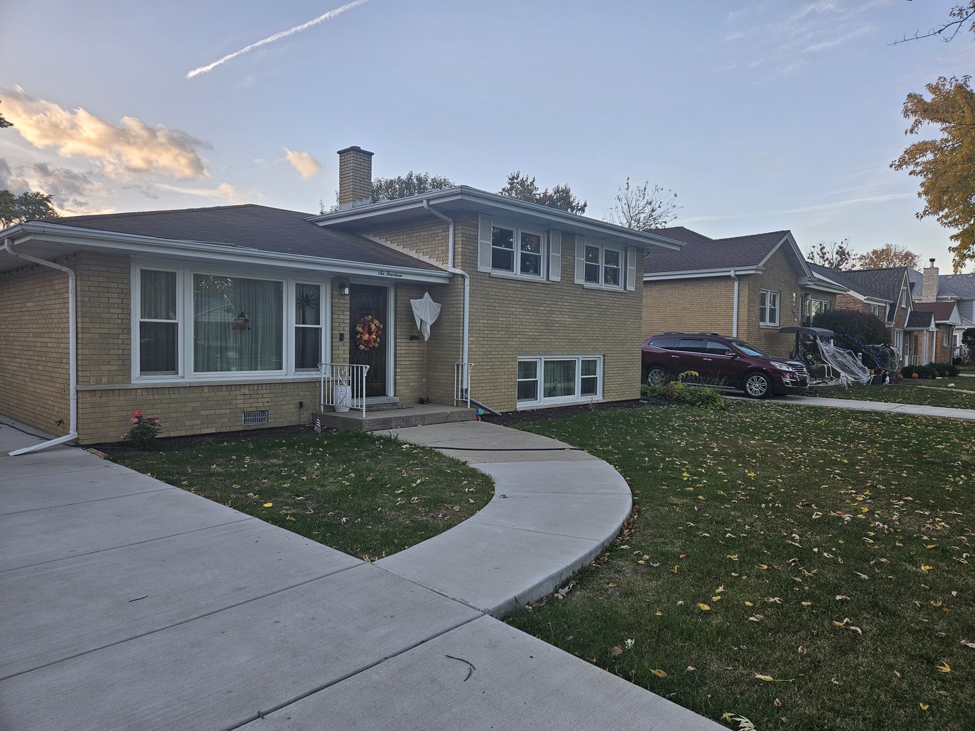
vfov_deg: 58.9
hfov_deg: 73.9
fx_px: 648
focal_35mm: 23
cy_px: 366
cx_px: 488
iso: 25
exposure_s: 1/224
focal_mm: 5.4
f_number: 1.8
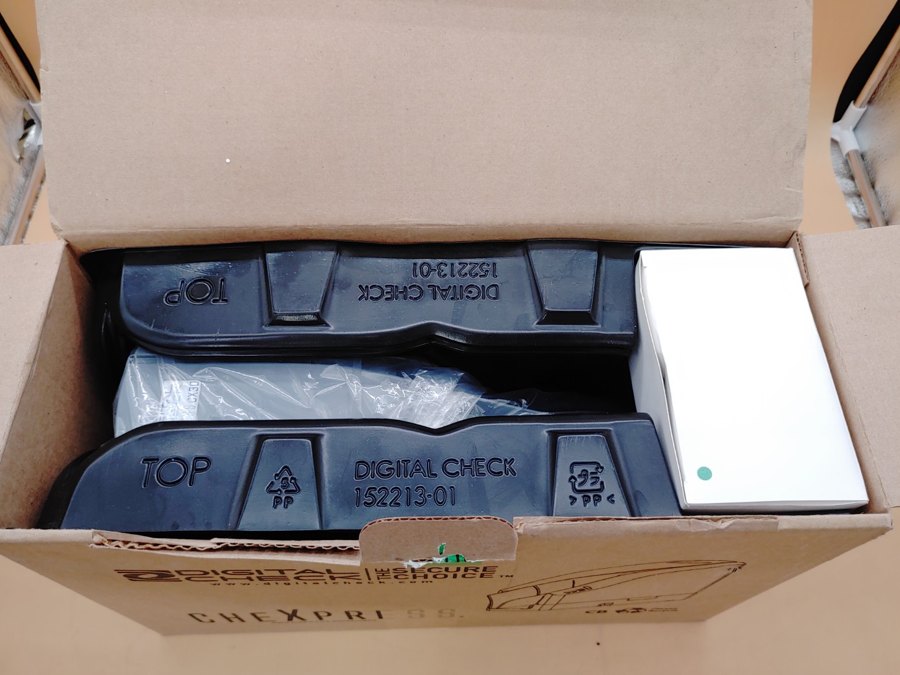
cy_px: 349
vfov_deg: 51.3
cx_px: 435
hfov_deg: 65.3
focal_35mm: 27
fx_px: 702
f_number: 1.8
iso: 50
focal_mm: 4.36
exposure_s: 1/62
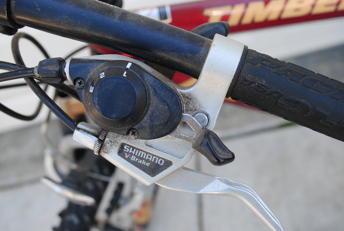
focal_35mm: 42
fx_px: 402
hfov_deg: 46.3
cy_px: 116
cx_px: 172
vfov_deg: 32.0
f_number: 5
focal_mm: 28
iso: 100
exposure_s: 1/50
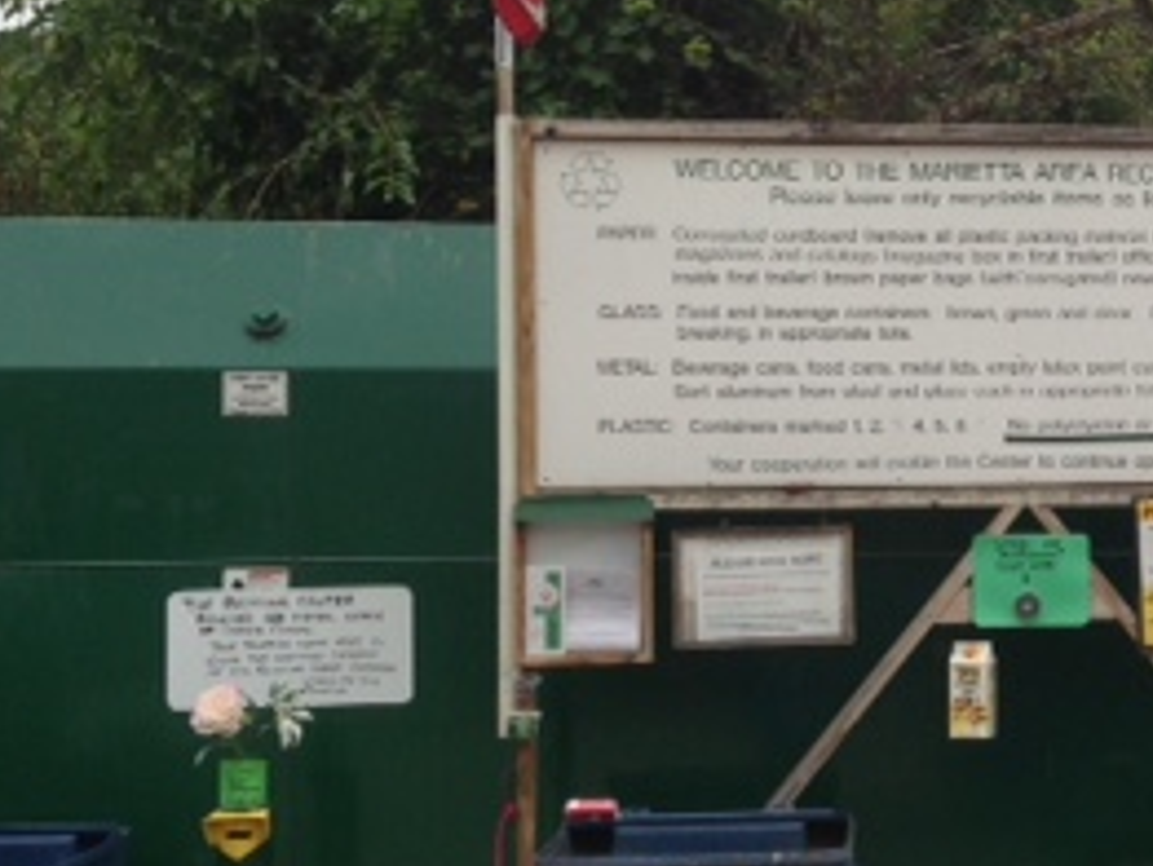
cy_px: 495
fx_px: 2699
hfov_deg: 23.3
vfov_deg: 18.2
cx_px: 1091
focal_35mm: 81
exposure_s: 1/374
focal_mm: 4.13
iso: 50
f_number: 2.4
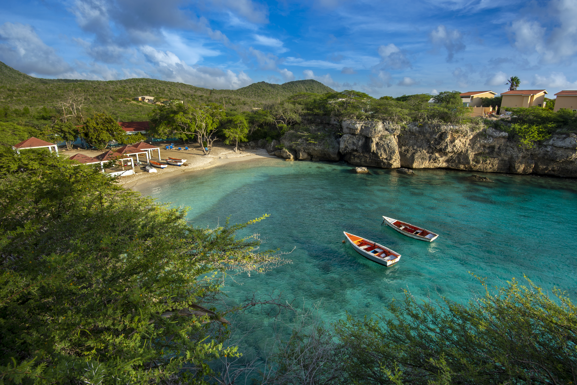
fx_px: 257
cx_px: 288
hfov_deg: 96.7
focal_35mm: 16
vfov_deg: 73.8
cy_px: 192
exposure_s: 1/100
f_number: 11
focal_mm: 16
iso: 200
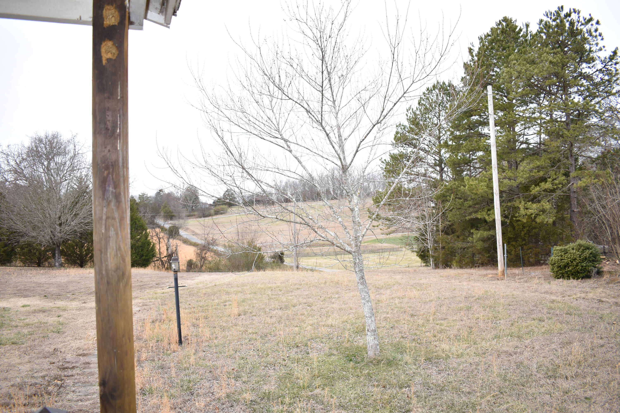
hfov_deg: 67.4
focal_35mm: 27
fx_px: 465
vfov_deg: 47.9
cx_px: 310
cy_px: 206
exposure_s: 1/200
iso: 100
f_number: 3.5
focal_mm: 18
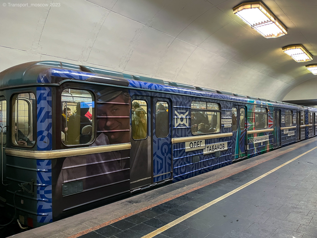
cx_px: 158
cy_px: 119
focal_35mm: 26
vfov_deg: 53.1
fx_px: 238
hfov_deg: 67.3
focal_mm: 5.1
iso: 125
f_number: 1.6
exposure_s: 1/50
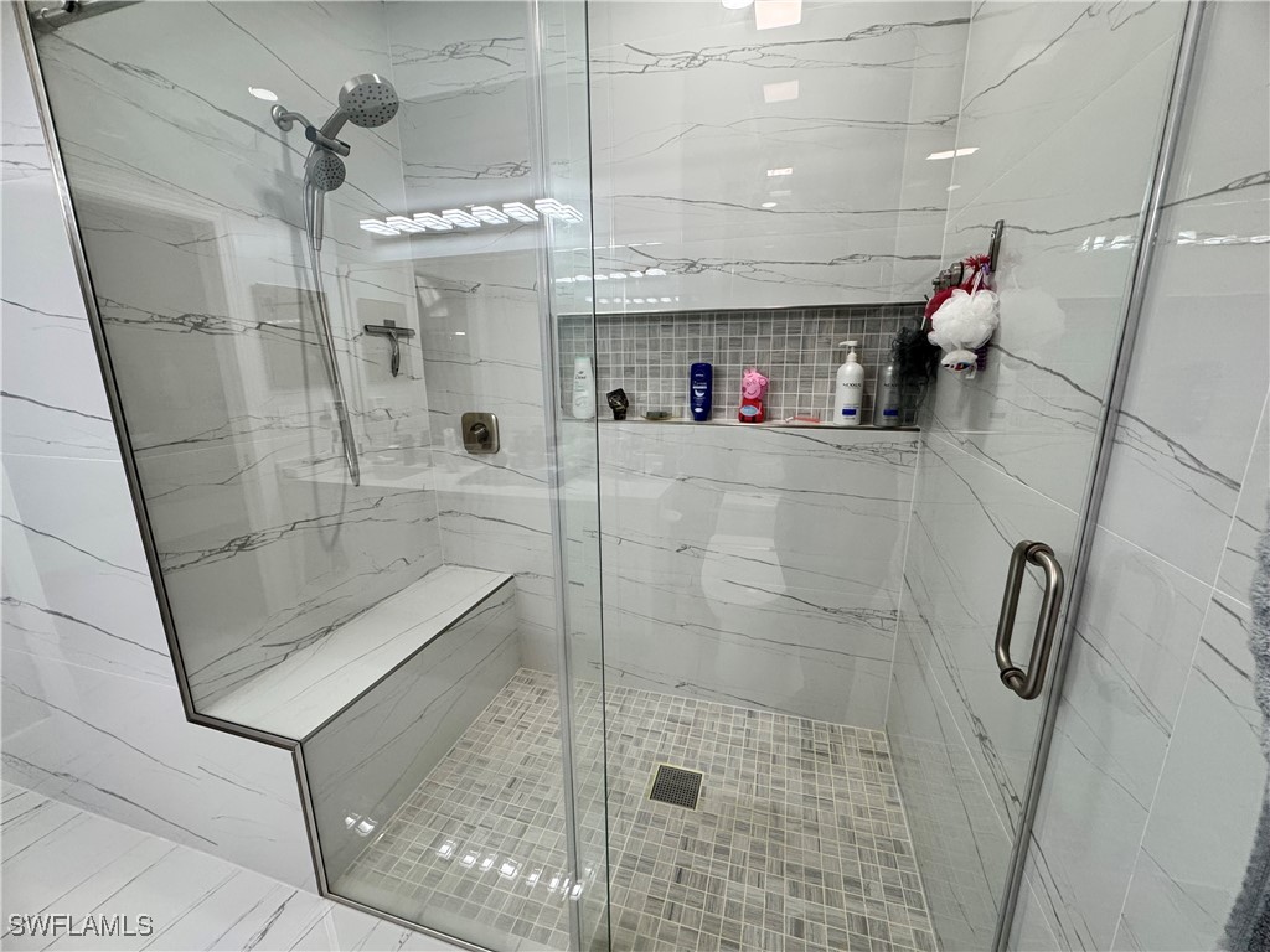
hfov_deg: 102.1
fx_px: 514
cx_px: 635
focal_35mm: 14
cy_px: 476
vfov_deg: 85.7
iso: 200
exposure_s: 1/120
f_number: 2.2
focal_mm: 2.22
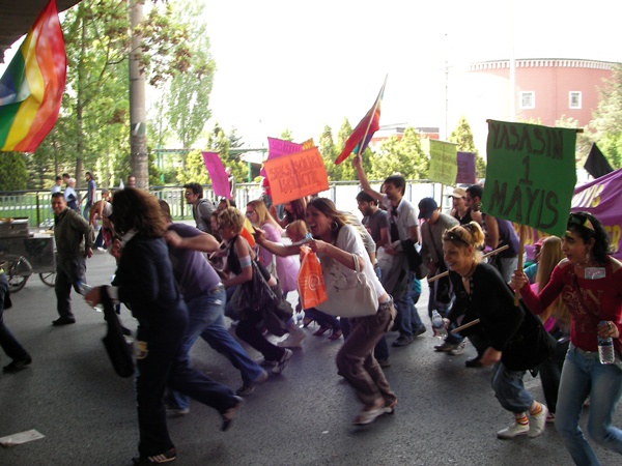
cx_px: 311
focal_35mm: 38
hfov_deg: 49.0
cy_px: 233
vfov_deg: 37.7
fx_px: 683
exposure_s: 1/78.7
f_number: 3.3
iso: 50
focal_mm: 6.3
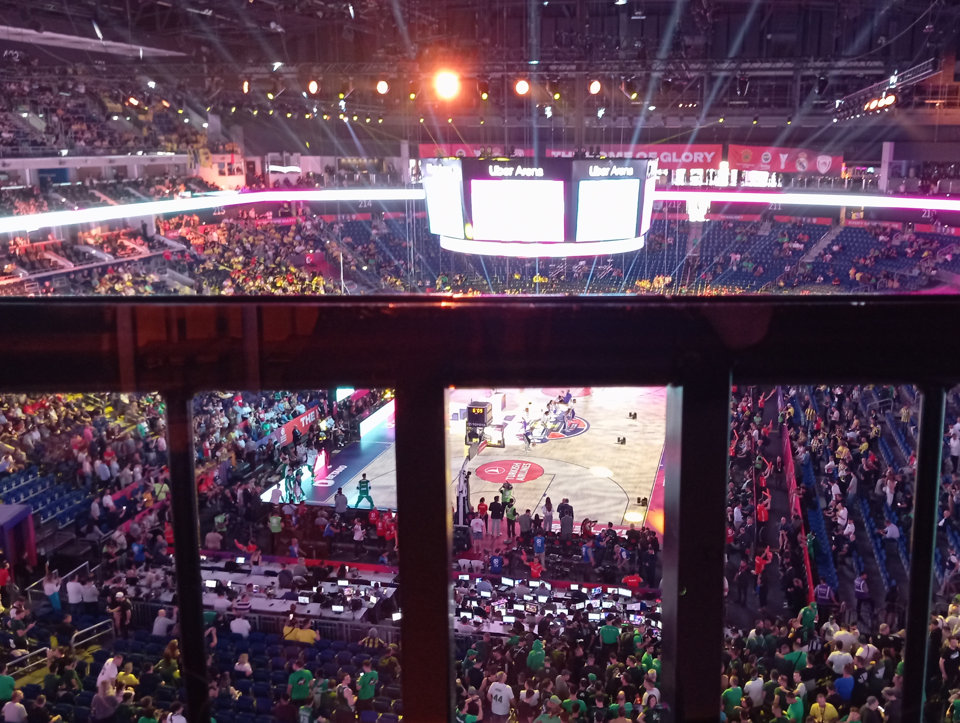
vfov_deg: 43.0
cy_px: 347
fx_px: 917
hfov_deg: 55.0
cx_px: 559
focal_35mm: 33
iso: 817
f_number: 1.8
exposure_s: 1/20
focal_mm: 4.22
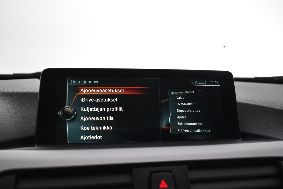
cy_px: 94
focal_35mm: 38
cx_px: 142
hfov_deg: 51.3
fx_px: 295
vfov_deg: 35.5
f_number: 4
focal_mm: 25
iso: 2500
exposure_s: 1/60
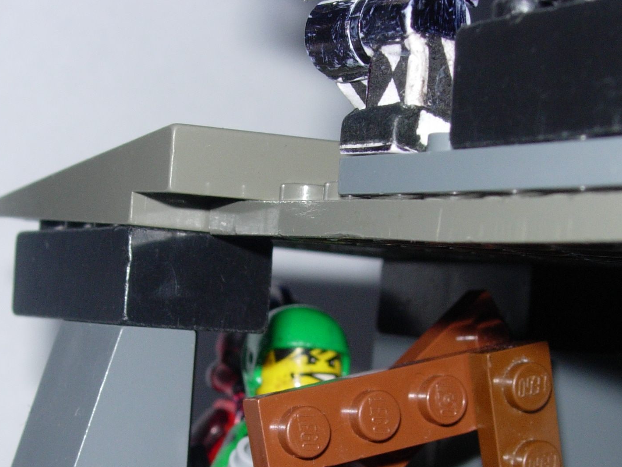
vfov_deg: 15.6
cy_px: 386
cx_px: 320
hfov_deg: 20.9
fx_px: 1689
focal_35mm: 94
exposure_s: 1/64
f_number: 5.4
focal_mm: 10.6
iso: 79
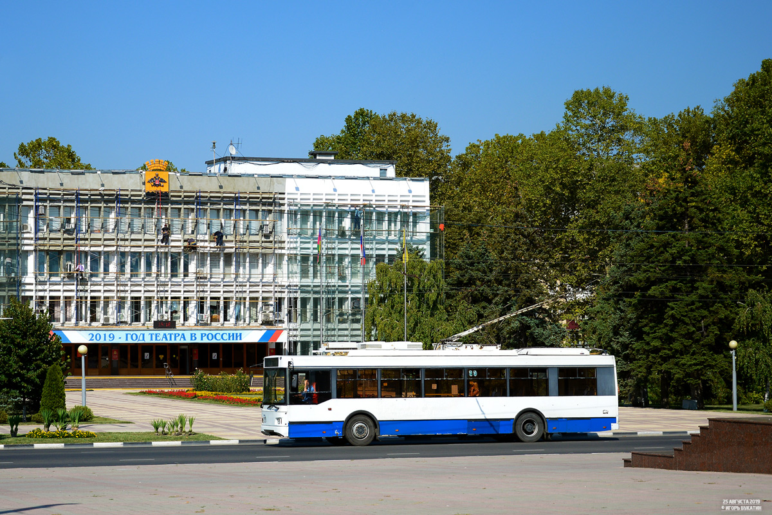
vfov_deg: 18.2
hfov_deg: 27.0
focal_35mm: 75
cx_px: 386
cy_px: 258
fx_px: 1608
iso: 200
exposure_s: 1/1000
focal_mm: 50
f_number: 5.6
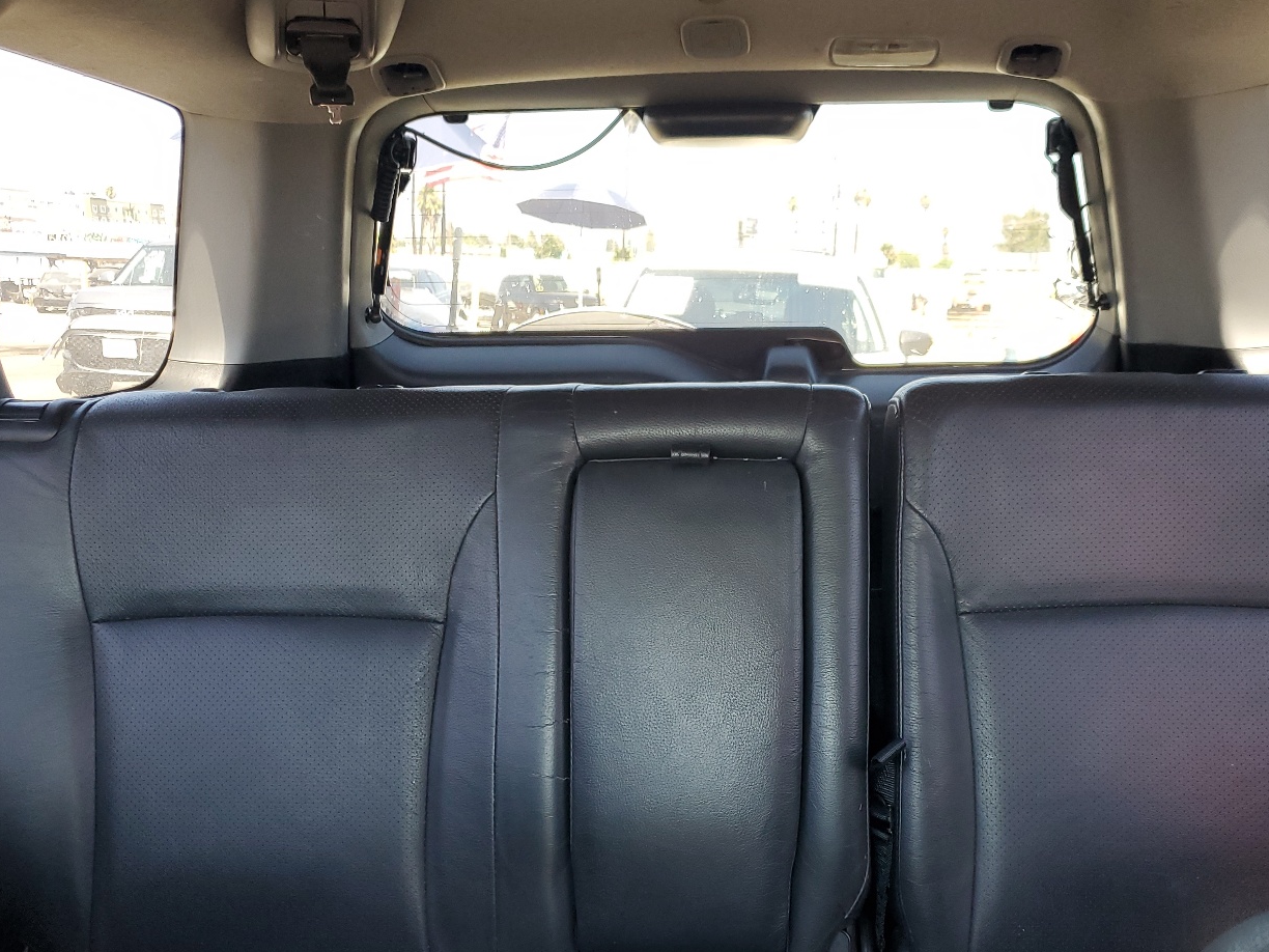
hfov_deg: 53.9
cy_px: 616
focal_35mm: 34
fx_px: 1246
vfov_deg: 41.4
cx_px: 690
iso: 72
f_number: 1.5
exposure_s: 1/120
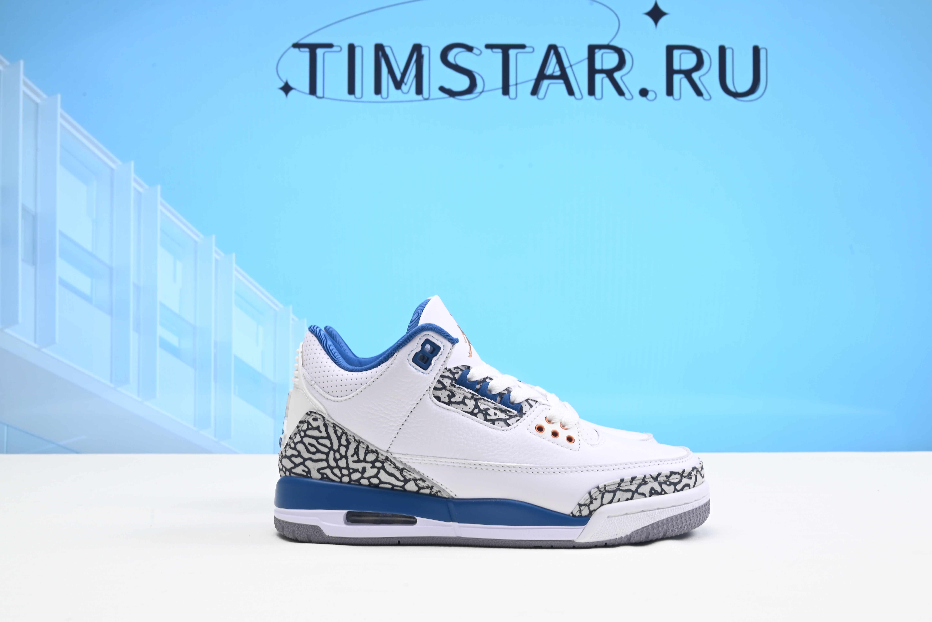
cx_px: 466
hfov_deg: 48.4
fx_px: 1036
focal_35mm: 40
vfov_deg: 33.4
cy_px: 311
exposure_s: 1/2
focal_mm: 40
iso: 100
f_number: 16
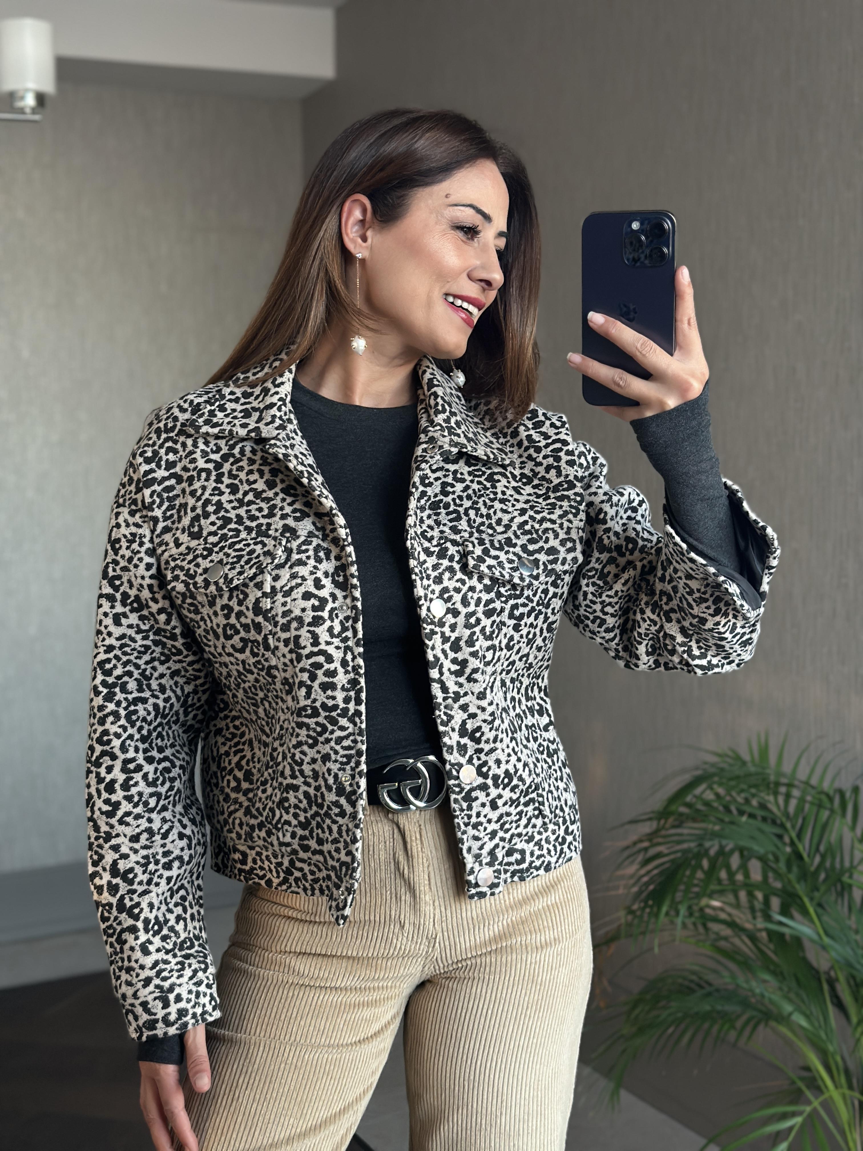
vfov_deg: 39.7
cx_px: 432
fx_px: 1596
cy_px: 576
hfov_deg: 30.3
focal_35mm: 48
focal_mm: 6.86
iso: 250
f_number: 1.78
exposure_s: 1/60
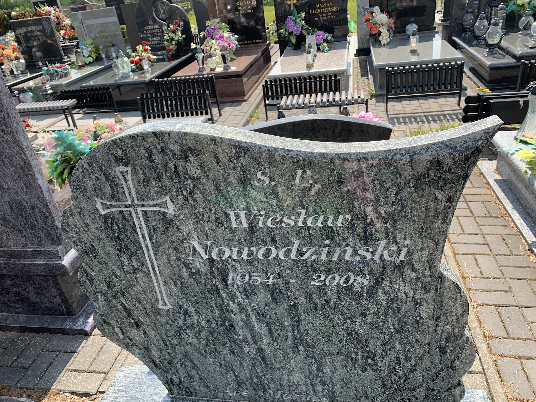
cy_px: 201
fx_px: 403
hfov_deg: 67.3
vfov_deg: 53.1
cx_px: 268
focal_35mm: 26
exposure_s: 1/722
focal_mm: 4.25
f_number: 1.8
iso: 25
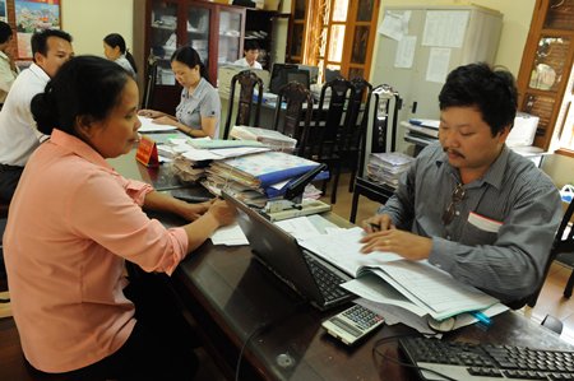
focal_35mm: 26
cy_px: 190
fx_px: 406
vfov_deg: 50.3
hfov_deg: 70.5
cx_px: 287
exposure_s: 1/60
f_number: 5
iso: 2000
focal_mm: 17
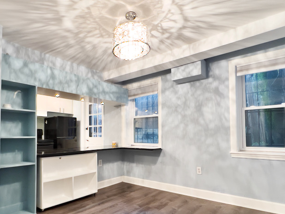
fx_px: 173
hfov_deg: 78.4
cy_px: 127
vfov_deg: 62.9
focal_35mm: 21
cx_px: 120
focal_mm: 1.57
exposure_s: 1/60
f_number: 1.8
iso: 250
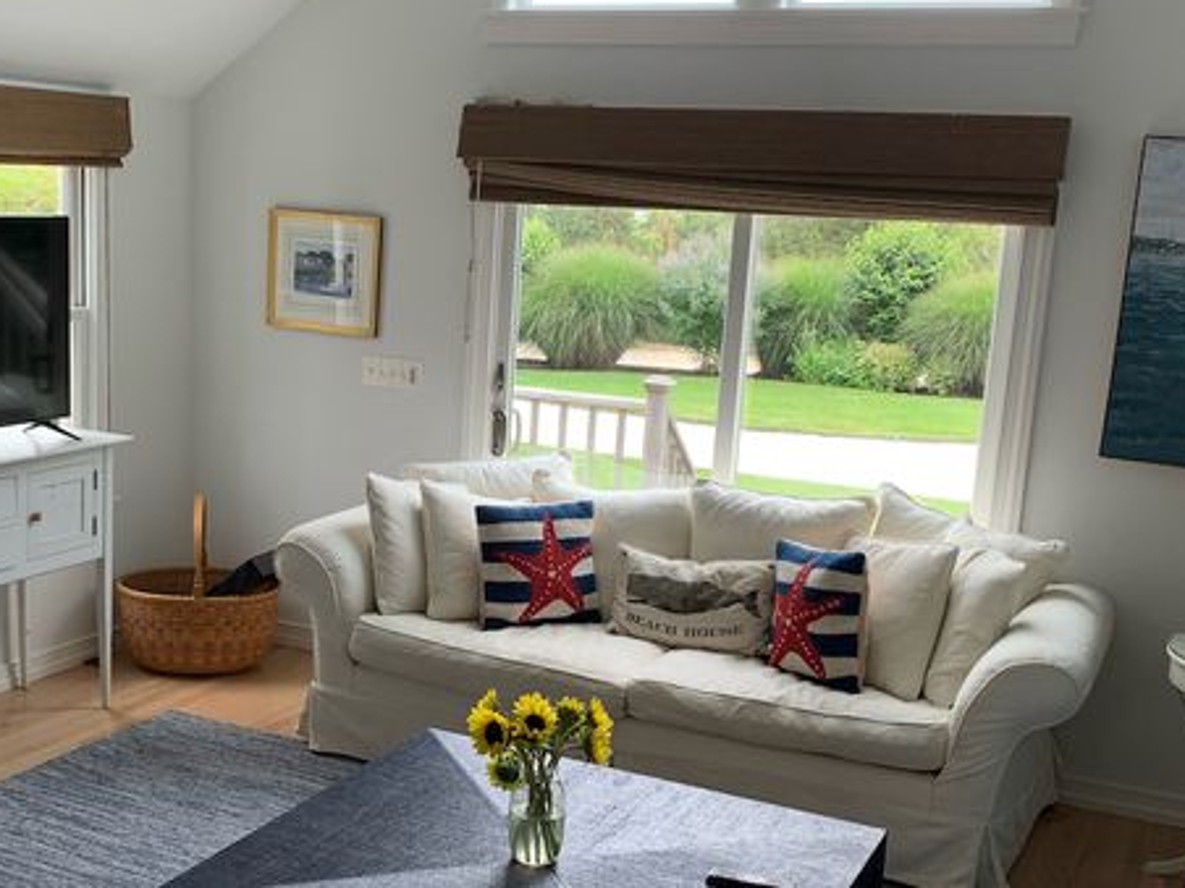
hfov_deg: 41.0
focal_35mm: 46
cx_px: 446
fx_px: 1575
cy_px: 500
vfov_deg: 31.5
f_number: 1.8
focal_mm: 4.25
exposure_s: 1/121
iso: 50
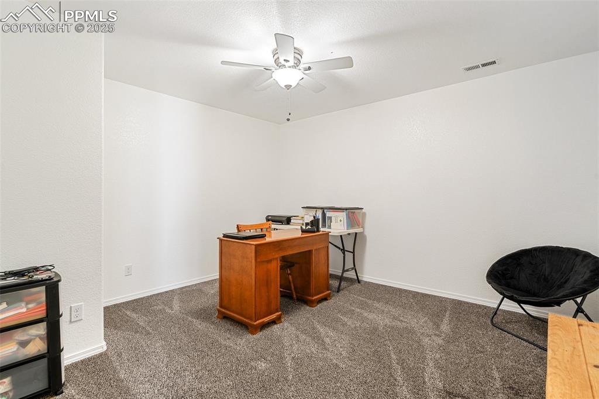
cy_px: 200
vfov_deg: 70.4
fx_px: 283
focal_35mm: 17
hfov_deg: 93.3
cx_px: 300
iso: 100
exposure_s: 1.6
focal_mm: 17
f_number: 9
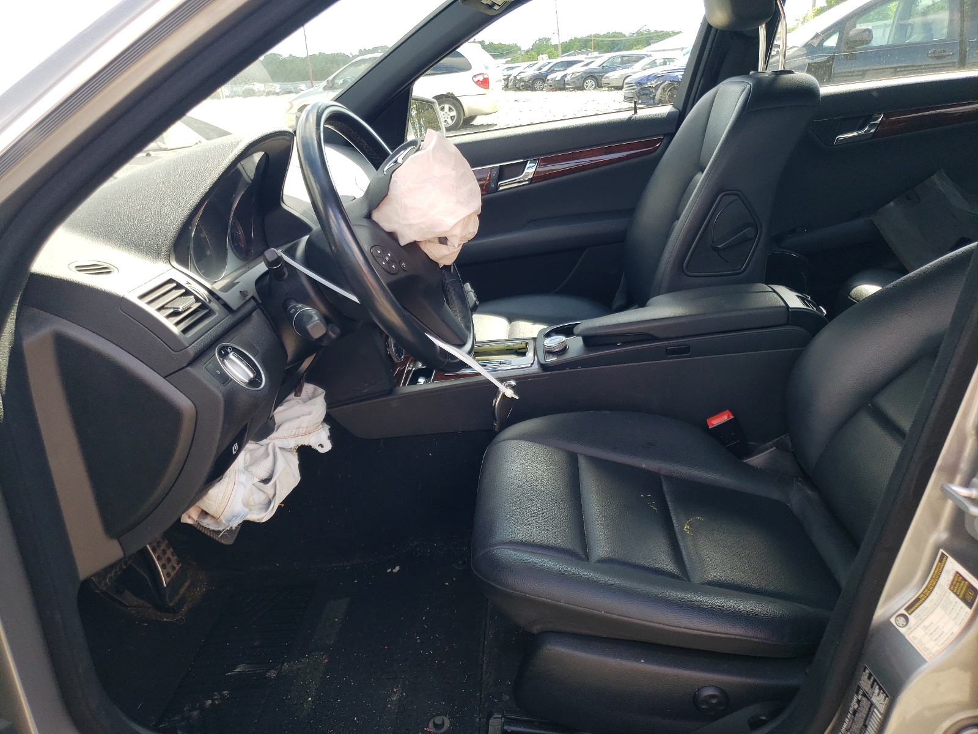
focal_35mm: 26
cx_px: 489
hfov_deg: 67.3
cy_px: 367
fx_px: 735
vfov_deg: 53.1
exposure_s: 1/312
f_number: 1.5
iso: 50
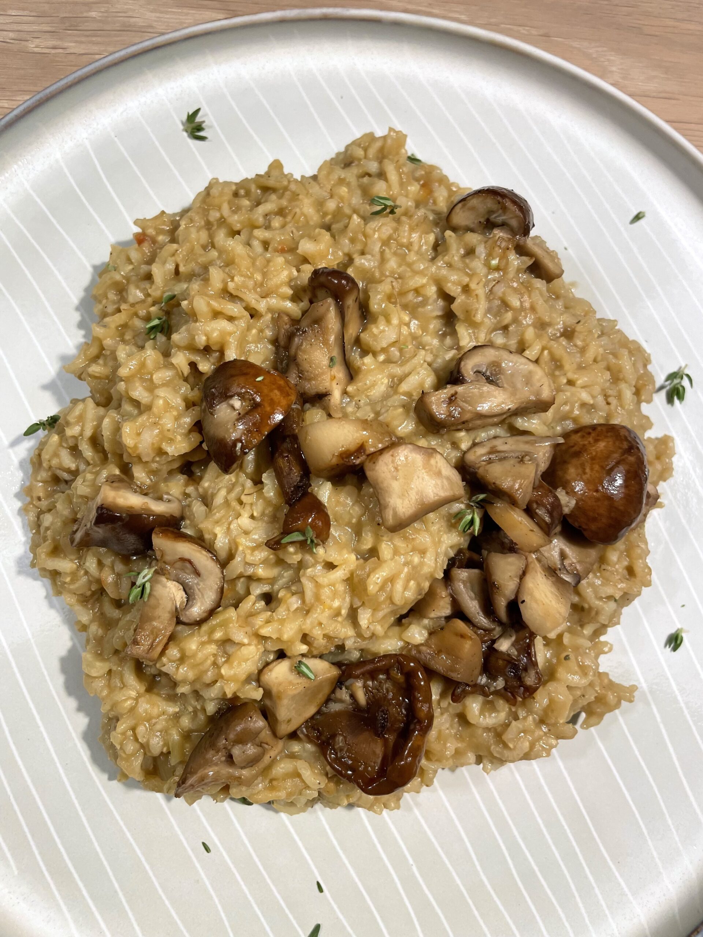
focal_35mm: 26
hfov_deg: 53.1
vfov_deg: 67.3
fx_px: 704
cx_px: 352
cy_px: 468
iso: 125
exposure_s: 1/100
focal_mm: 4.2
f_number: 1.6
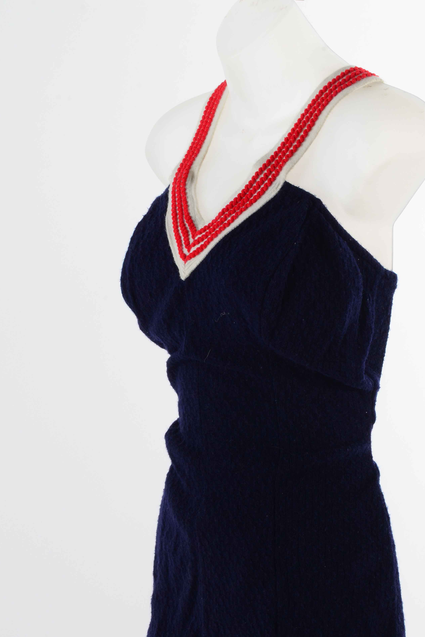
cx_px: 255
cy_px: 406
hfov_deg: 12.8
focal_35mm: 107
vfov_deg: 19.1
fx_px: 1889
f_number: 20
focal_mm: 55
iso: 400
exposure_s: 1/100
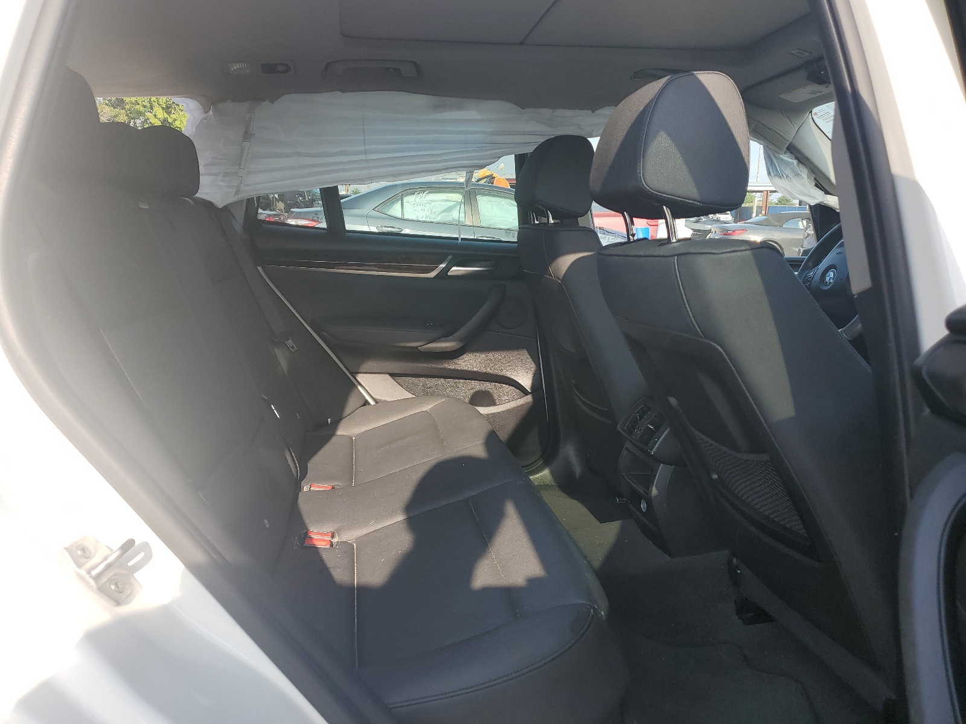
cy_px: 362
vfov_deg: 53.1
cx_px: 483
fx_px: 726
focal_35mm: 26
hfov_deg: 67.3
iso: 50
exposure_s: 1/1000
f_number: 1.5
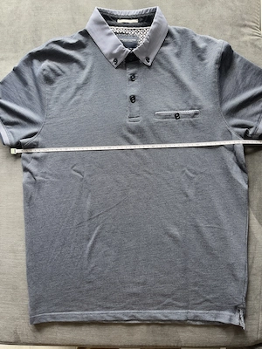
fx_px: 252
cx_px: 131
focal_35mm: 25
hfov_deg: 54.9
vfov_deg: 69.4
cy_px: 174
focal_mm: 5.1
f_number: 1.6
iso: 125
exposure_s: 1/77
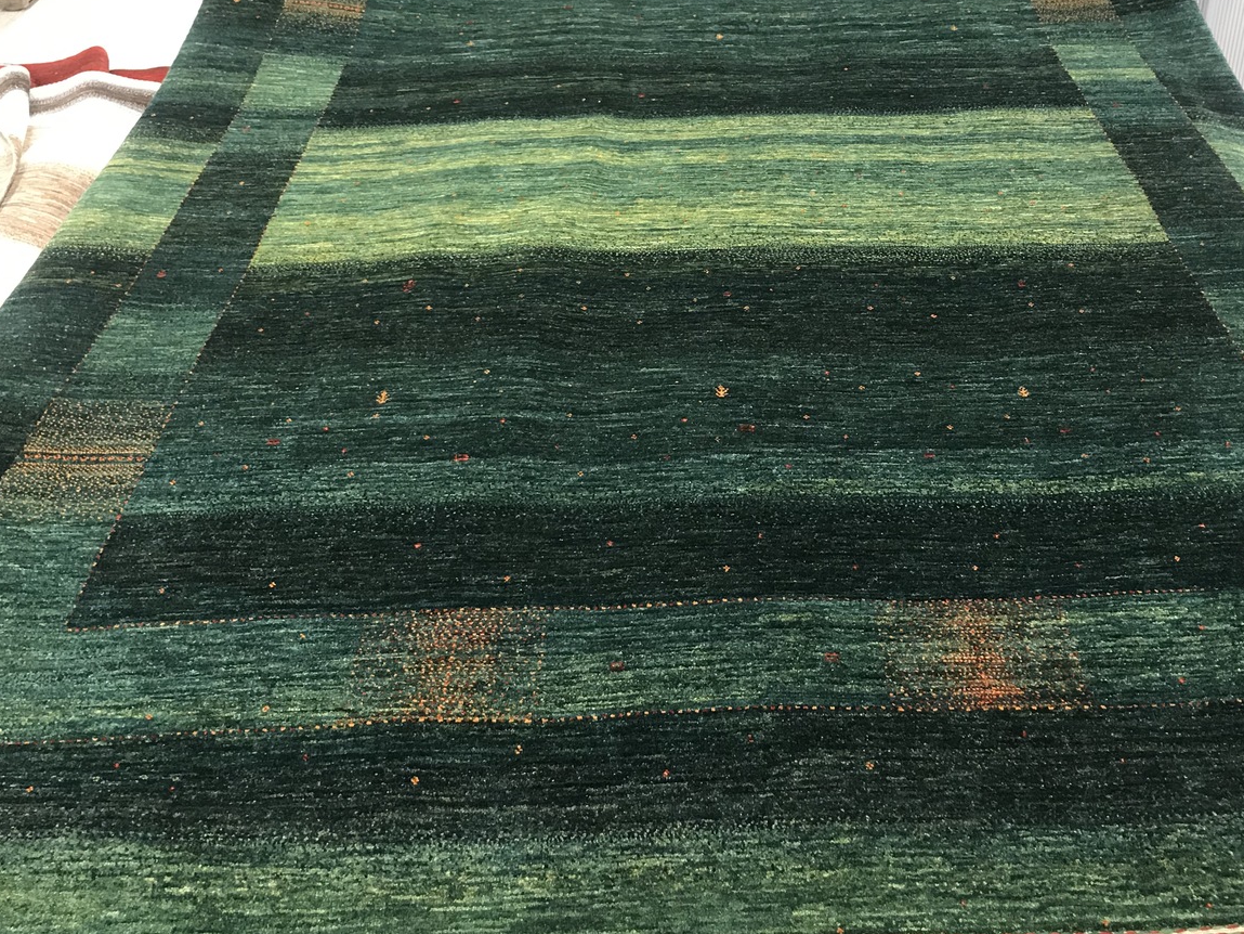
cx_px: 715
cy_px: 391
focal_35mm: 39
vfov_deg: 36.7
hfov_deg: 47.7
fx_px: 1402
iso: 40
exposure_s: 1/25
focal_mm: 3.99
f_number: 1.8
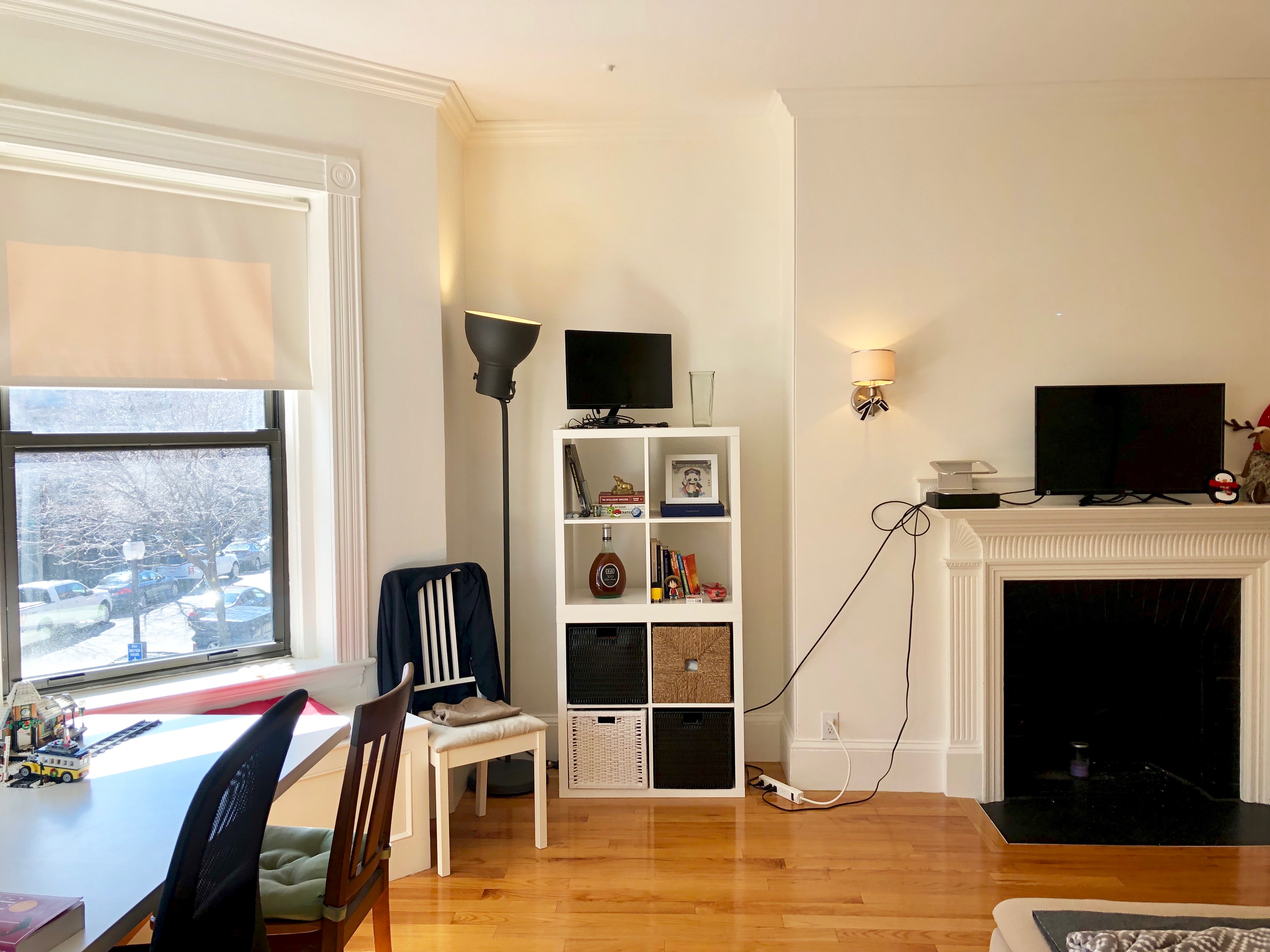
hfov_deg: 63.4
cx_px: 635
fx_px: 1027
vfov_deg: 49.7
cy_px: 476
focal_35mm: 28
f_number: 1.8
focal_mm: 3.99
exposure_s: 1/120
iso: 32
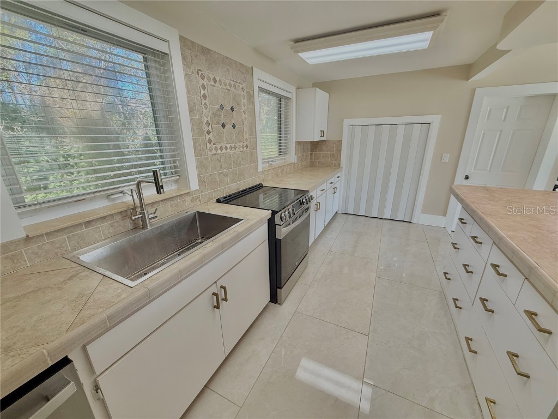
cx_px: 279
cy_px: 210
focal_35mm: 14
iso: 160
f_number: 2.2
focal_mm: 2.22
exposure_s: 1/120
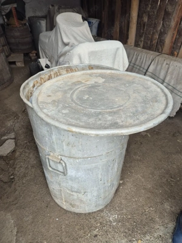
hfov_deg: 58.9
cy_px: 122
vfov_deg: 73.9
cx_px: 91
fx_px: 161
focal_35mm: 23
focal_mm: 5.4
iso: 80
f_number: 1.8
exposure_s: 1/182
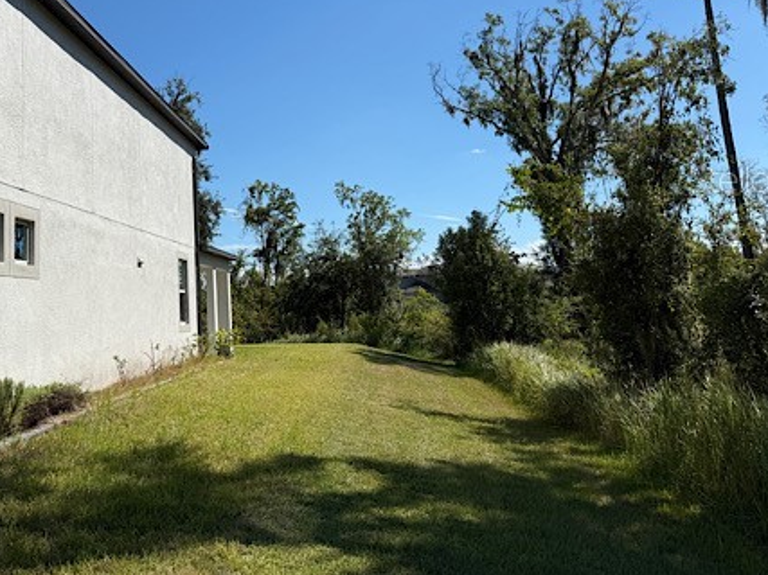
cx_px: 282
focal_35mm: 36
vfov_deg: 39.0
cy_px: 178
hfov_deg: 50.8
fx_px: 798
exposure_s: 1/6711
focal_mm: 6.76
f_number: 1.78
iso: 80
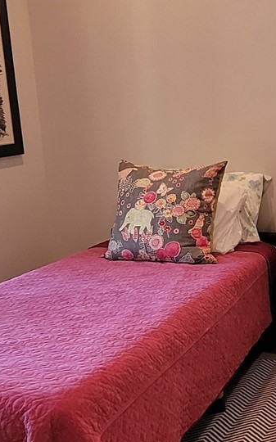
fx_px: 590
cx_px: 337
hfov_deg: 23.8
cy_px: 249
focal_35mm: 49
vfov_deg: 41.0
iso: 200
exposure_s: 1/60
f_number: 2.2
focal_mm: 2.2
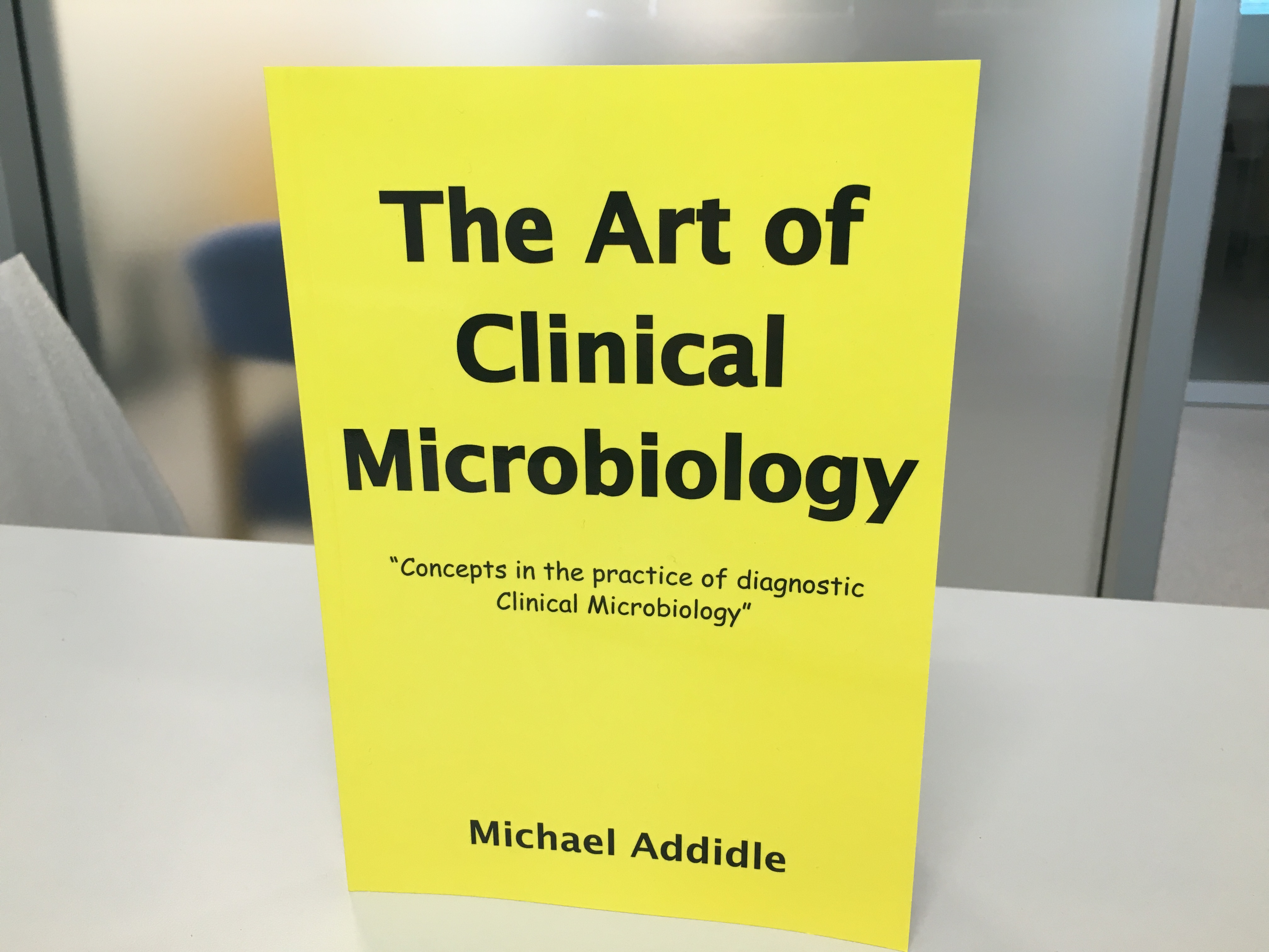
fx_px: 1063
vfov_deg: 48.2
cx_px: 634
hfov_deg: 61.7
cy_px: 476
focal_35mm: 29
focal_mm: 4.15
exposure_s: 1/33
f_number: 2.2
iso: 40
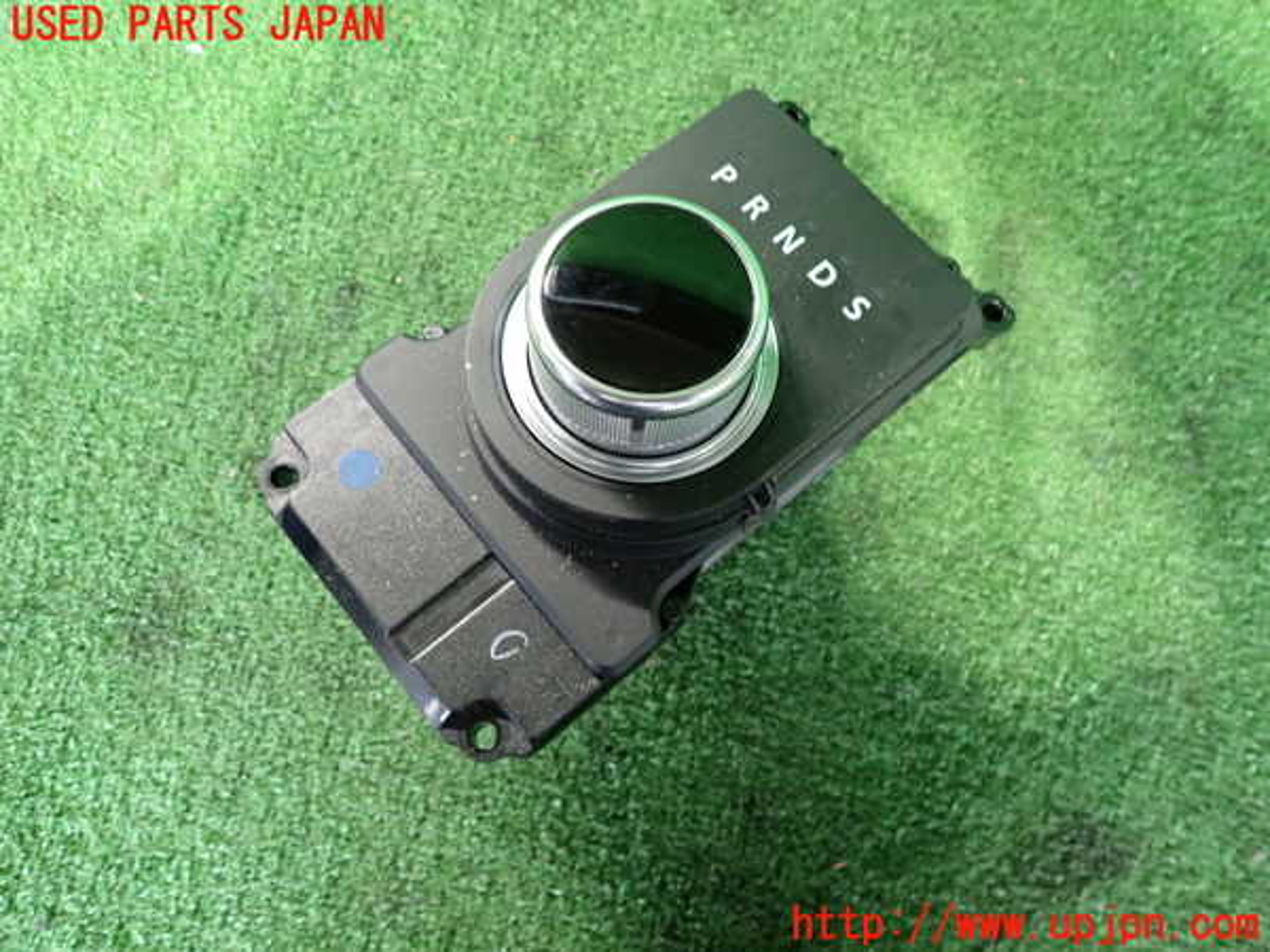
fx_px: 917
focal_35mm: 25
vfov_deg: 54.9
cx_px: 635
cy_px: 476
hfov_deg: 69.4
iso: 800
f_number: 2
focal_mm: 4.5
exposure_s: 1/25
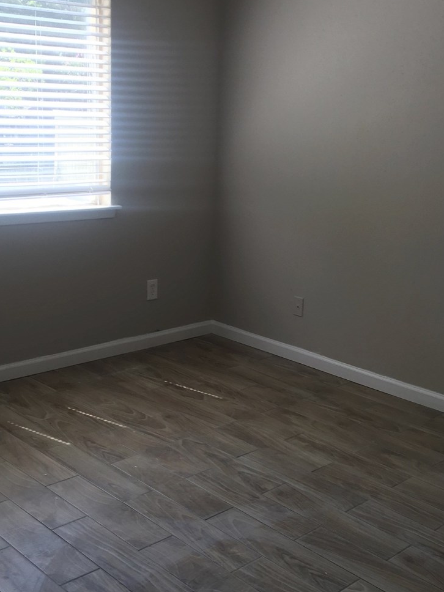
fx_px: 787
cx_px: 244
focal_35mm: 46
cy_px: 314
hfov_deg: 31.5
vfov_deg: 41.2
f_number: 2.2
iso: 25
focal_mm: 4.15
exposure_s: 1/134
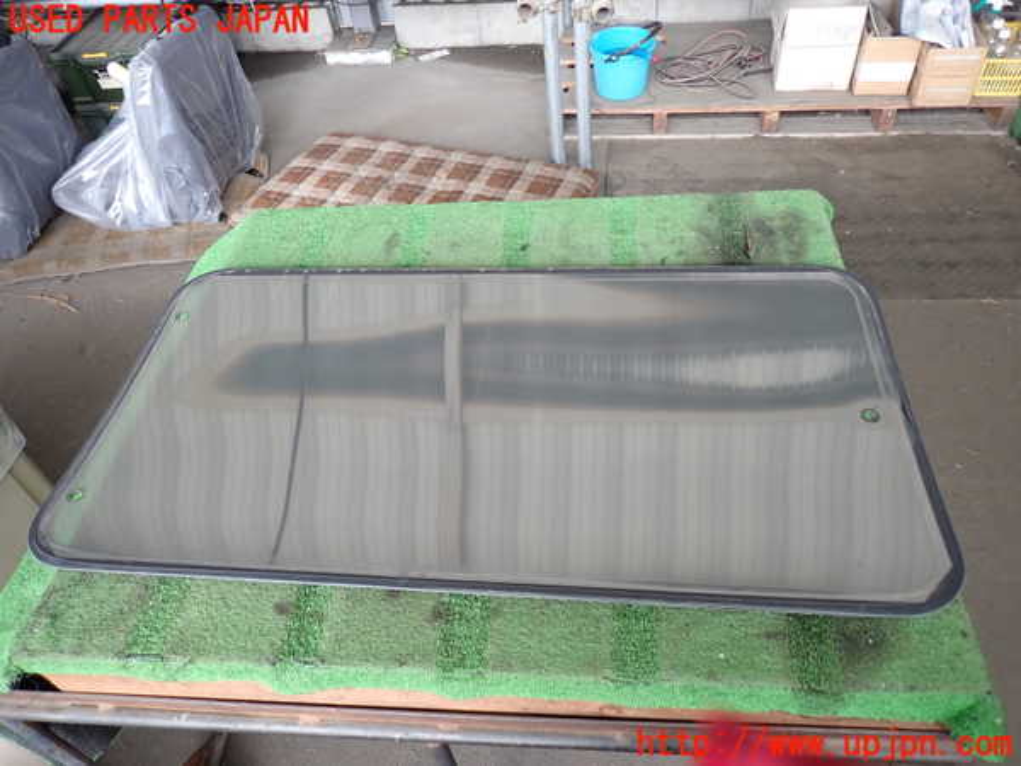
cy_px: 383
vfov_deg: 54.9
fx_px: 737
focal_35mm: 25
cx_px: 510
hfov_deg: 69.4
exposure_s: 1/60
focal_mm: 4.5
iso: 200
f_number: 2
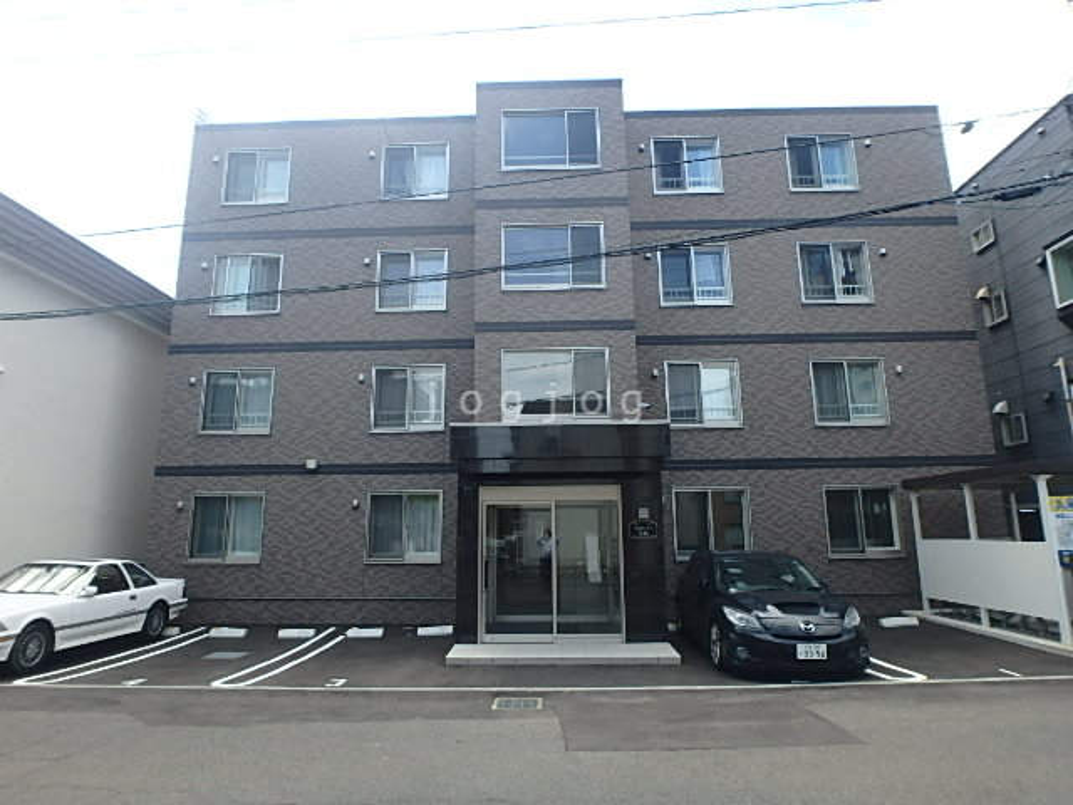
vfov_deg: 63.4
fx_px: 651
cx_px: 536
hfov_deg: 79.0
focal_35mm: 21
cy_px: 402
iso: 125
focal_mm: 3.7
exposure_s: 1/500
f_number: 3.5
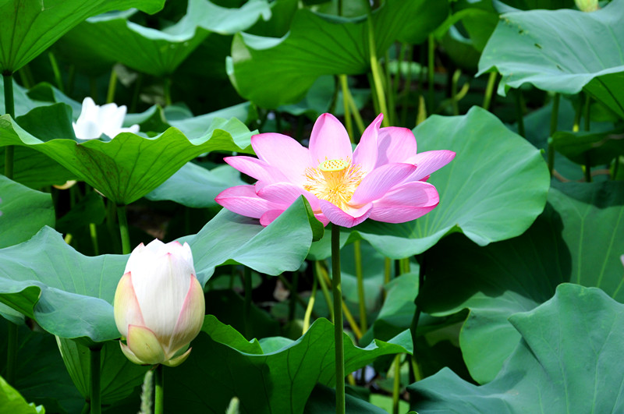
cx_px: 312
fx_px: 1947
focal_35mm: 112
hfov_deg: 18.2
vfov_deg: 12.1
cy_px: 207
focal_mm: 75
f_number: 7.1
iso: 200
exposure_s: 1/200
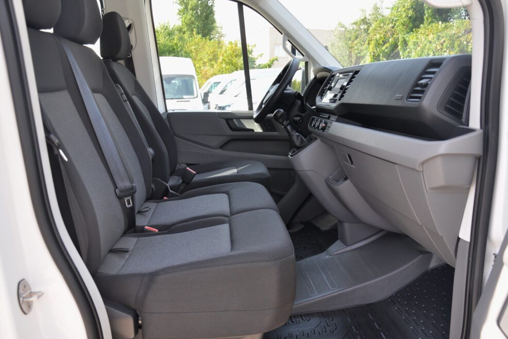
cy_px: 174
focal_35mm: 28
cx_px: 256
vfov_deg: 46.4
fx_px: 395
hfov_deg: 65.5
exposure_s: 1/100
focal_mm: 18
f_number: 5
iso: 500
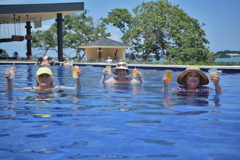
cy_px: 80
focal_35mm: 62
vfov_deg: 21.9
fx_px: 413
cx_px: 120
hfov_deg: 32.4
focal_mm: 23.1
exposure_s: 1/1000
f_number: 5
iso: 160
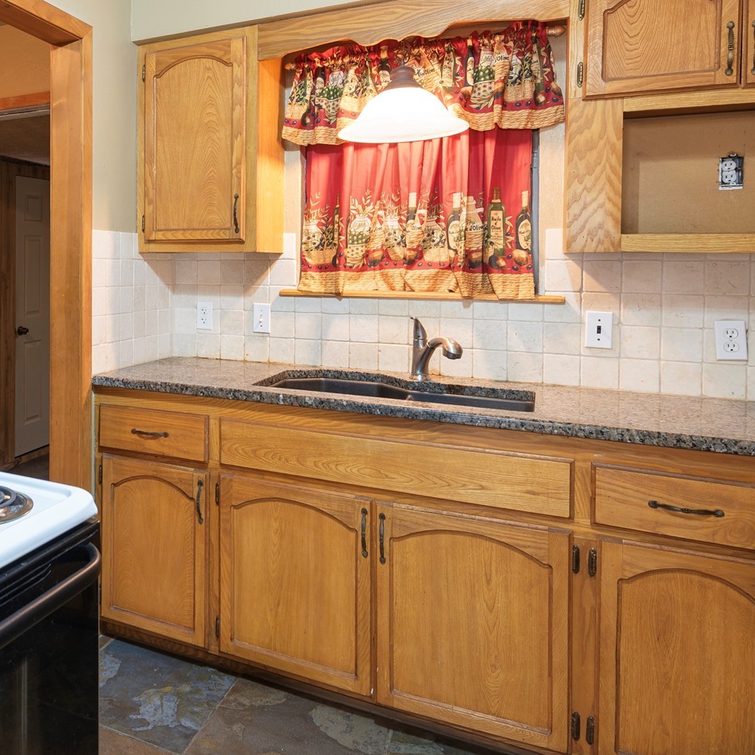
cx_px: 112
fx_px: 716
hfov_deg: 50.8
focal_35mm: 29
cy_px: 274
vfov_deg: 54.9
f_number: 7.1
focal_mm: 16
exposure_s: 1/1.25
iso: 100
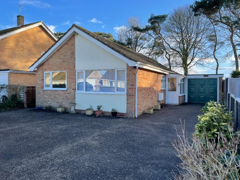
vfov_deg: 53.1
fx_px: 180
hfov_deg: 67.3
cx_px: 120
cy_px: 90
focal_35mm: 26
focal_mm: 4.2
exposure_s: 1/888
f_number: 1.6
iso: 32
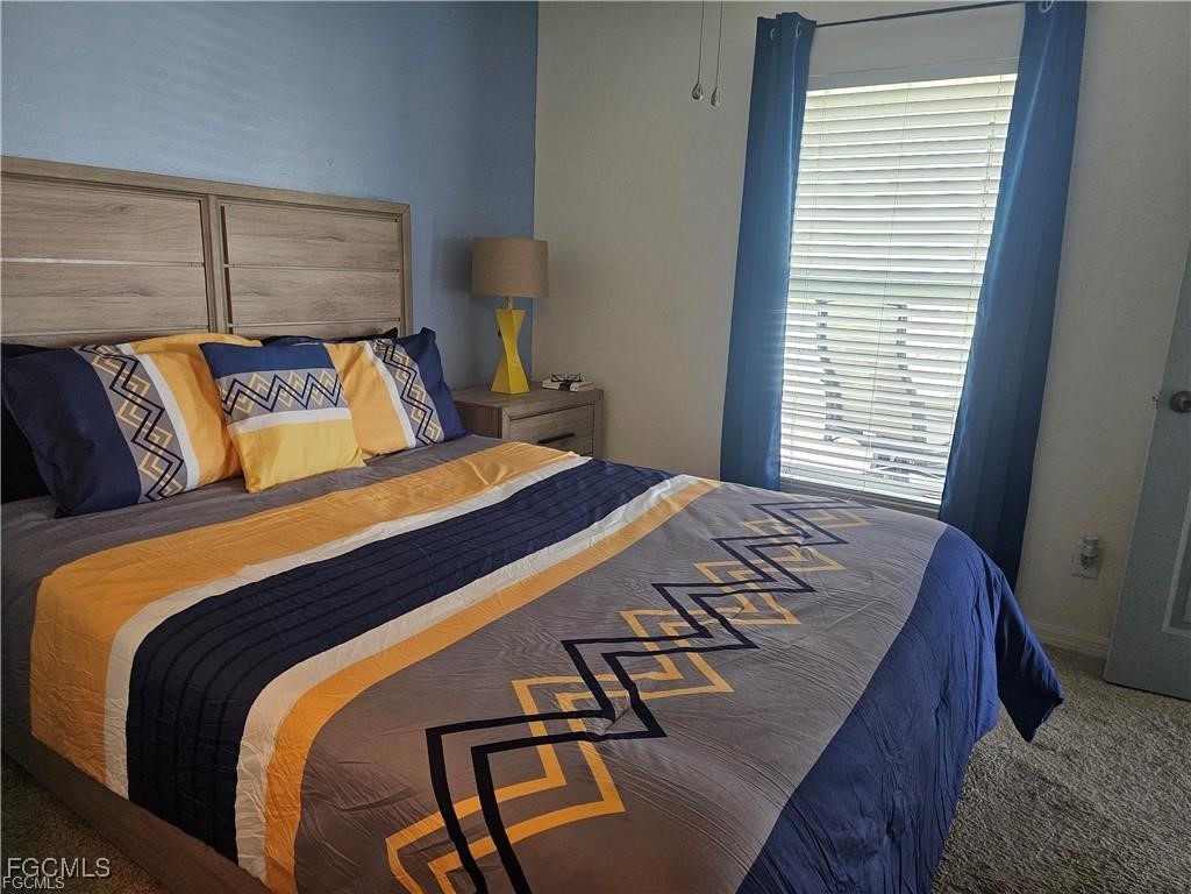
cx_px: 596
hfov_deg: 73.9
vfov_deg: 58.9
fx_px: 791
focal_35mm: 23
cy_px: 447
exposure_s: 1/120
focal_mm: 6.3
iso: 800
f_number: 1.7
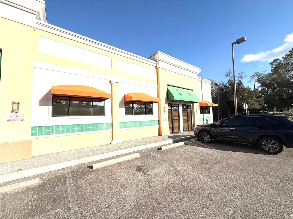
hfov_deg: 102.1
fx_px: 119
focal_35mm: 14
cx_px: 146
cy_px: 110
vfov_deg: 85.7
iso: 50
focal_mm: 2.22
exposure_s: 1/6173
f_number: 2.2
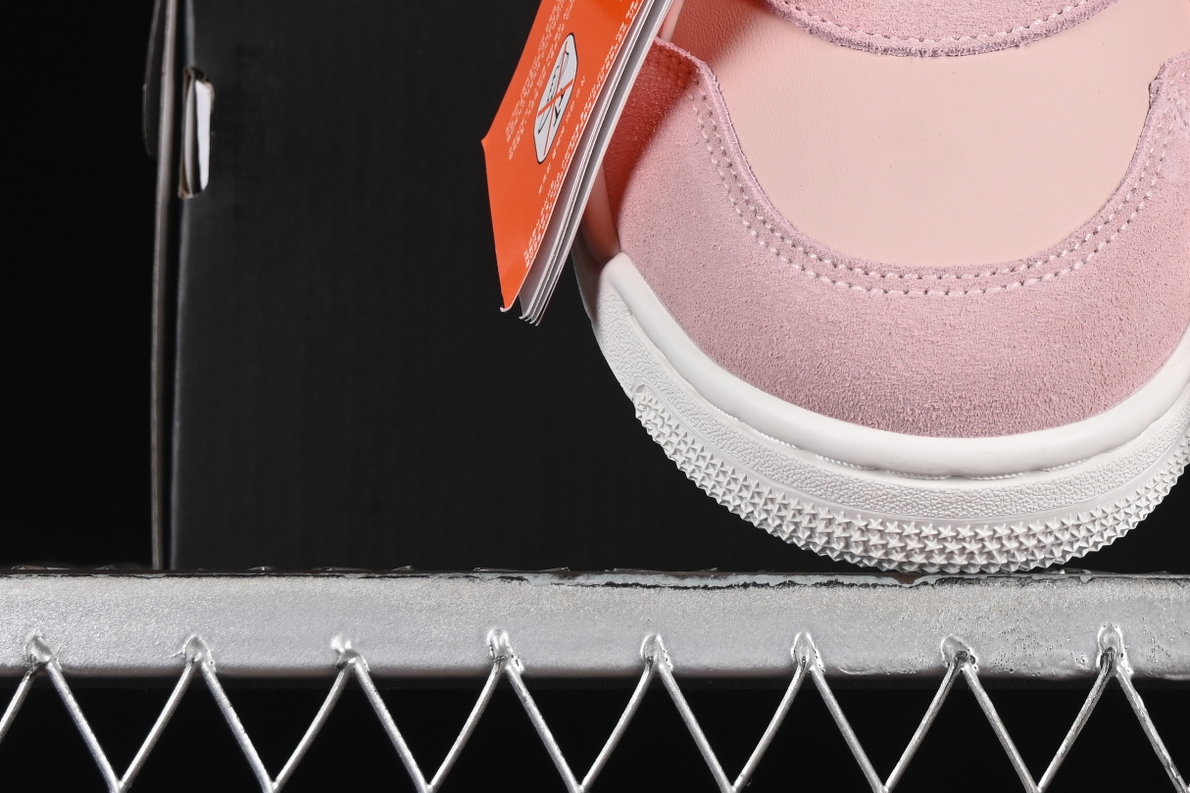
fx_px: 5684
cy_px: 12
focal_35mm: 172
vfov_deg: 7.9
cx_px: 1243
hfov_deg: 11.8
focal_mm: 50
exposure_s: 1/80
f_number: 8
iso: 160
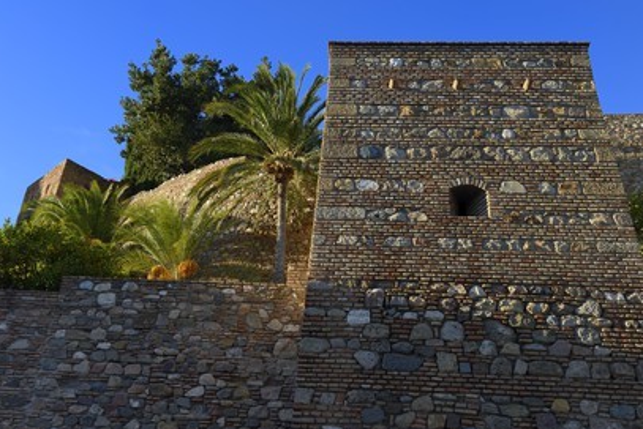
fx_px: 590
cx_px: 321
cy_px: 219
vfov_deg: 40.0
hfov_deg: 57.2
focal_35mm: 33
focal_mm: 32
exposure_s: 1/200
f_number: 7.1
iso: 200
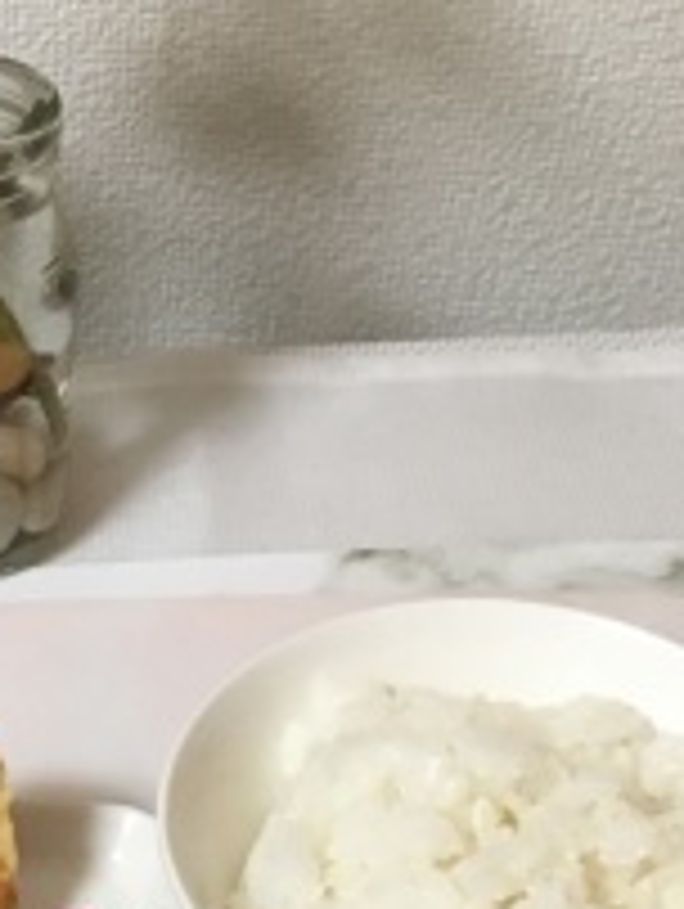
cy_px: 914
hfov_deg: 16.1
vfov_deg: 21.9
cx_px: -274
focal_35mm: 86
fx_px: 2261
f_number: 2.2
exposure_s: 1/20
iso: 200
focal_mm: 4.15
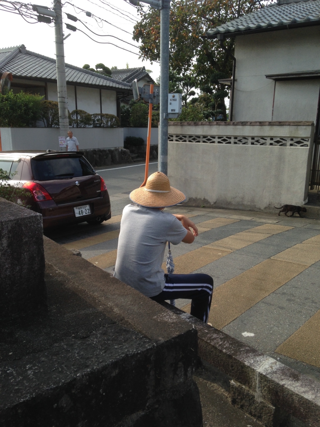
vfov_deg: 55.4
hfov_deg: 42.9
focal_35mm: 33
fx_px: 407
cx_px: 160
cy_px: 214
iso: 50
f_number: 2.4
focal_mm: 4.12
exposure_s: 1/786
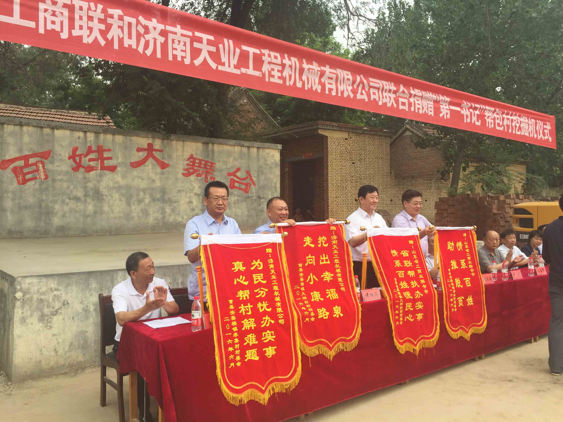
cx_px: 282
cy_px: 211
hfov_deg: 61.7
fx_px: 472
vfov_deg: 48.2
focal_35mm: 29
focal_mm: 4.15
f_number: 2.2
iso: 32
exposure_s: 1/694
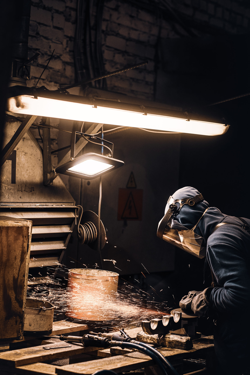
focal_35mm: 84
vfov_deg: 24.2
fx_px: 875
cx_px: 125
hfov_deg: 16.3
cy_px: 188
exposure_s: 1/125
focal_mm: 56
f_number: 2.8
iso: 640
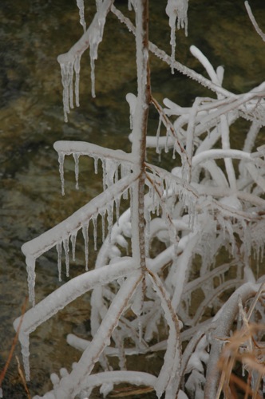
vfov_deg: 21.9
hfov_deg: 14.7
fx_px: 1030
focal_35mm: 93
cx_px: 132
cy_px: 200
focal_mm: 62
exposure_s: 1/60
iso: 200
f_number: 5.6
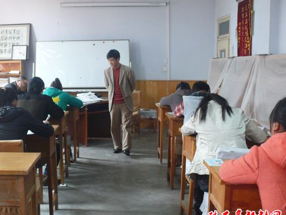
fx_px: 364
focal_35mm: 44
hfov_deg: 42.6
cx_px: 109
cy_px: 110
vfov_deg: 32.9
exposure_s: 1/25
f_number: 2.8
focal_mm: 7.4
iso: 200
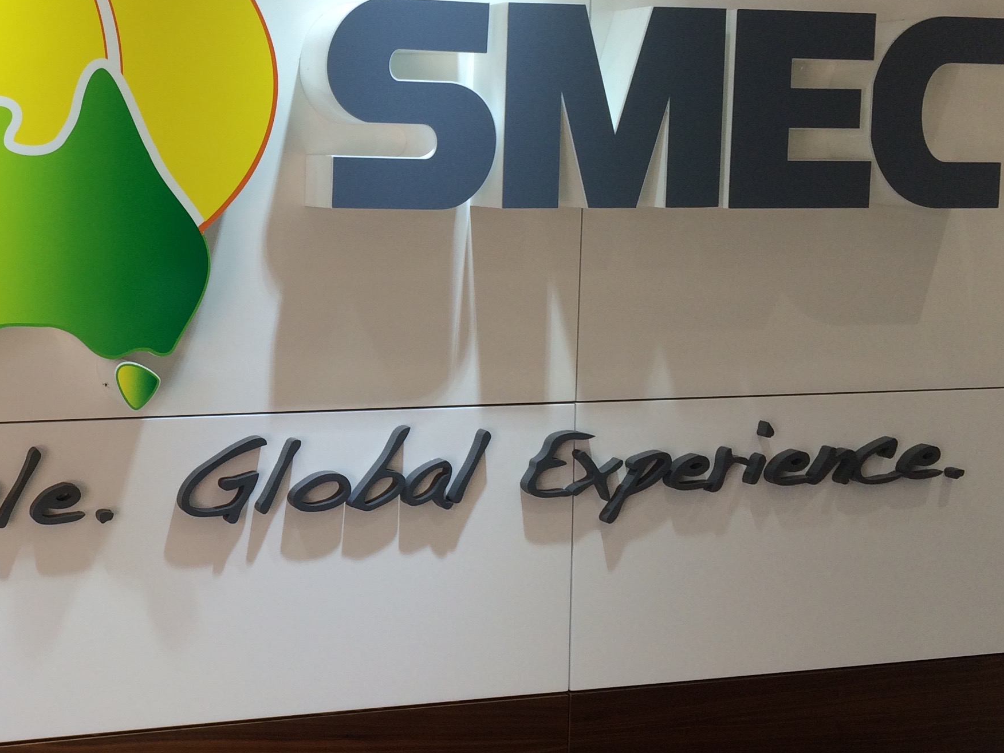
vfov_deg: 26.9
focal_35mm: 54
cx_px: 126
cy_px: 272
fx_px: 1566
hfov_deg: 33.9
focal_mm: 4.15
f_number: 2.2
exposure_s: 1/60
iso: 40
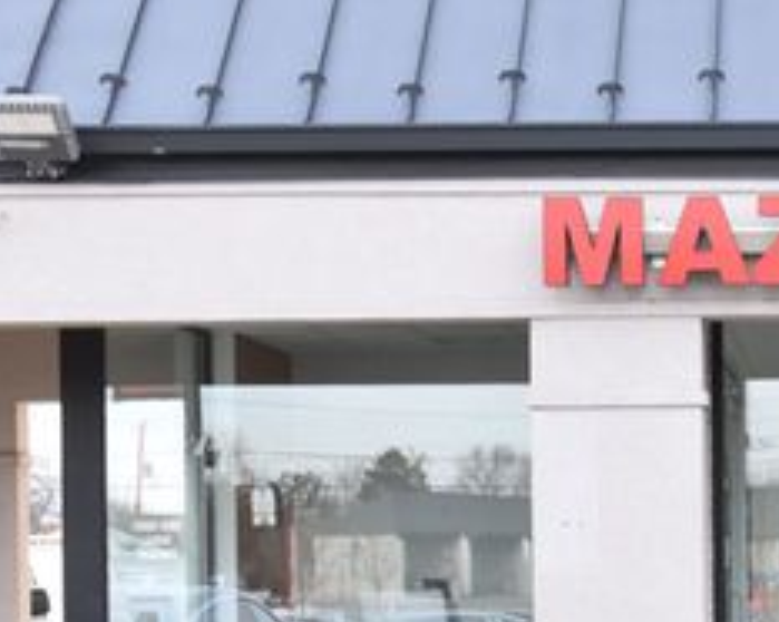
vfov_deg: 13.1
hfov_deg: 15.6
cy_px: 575
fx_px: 2672
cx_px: 1056
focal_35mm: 116
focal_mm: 30
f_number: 8
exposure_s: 1/125
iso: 400
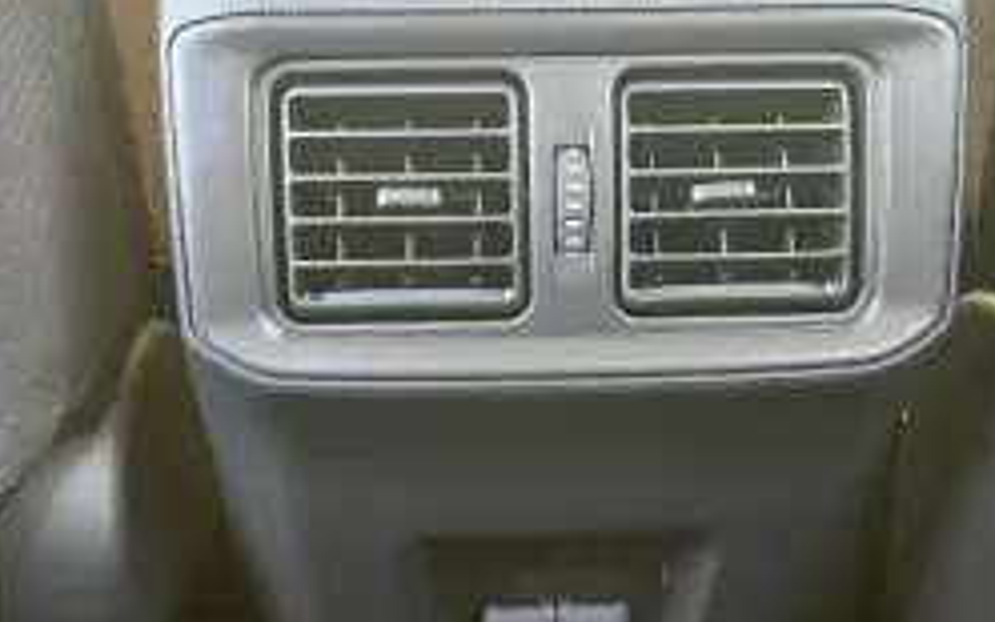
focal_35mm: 40
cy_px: 301
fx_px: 1085
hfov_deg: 49.3
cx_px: 518
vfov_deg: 32.0
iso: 500
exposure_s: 1/60
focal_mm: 5.7
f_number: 1.5
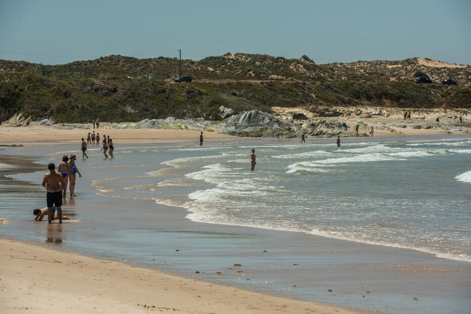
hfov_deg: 12.1
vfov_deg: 8.1
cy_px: 157
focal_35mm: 170
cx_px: 236
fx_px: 2224
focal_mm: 170
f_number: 10
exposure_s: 1/640
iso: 200
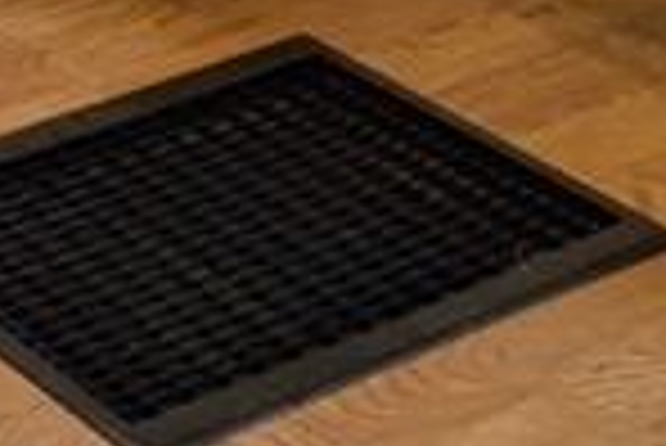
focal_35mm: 86
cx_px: -1462
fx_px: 1593
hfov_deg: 10.6
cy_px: -991
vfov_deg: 10.2
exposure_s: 1/60
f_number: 1.7
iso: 73
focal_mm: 2.02
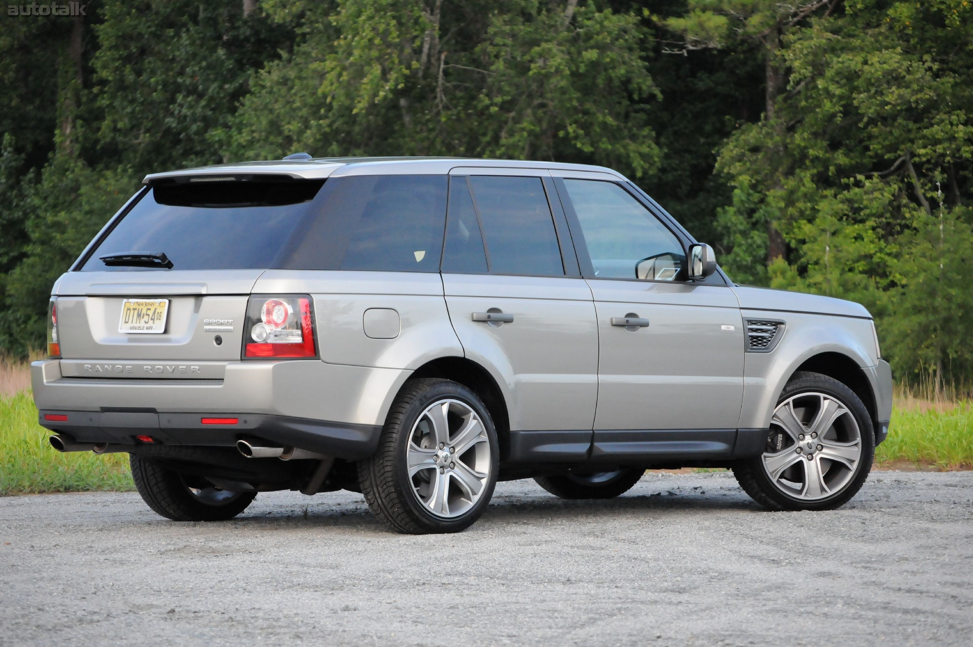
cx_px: 486
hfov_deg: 15.2
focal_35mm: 135
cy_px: 324
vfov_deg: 10.1
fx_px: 3645
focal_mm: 90
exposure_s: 1/500
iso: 2000
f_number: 5
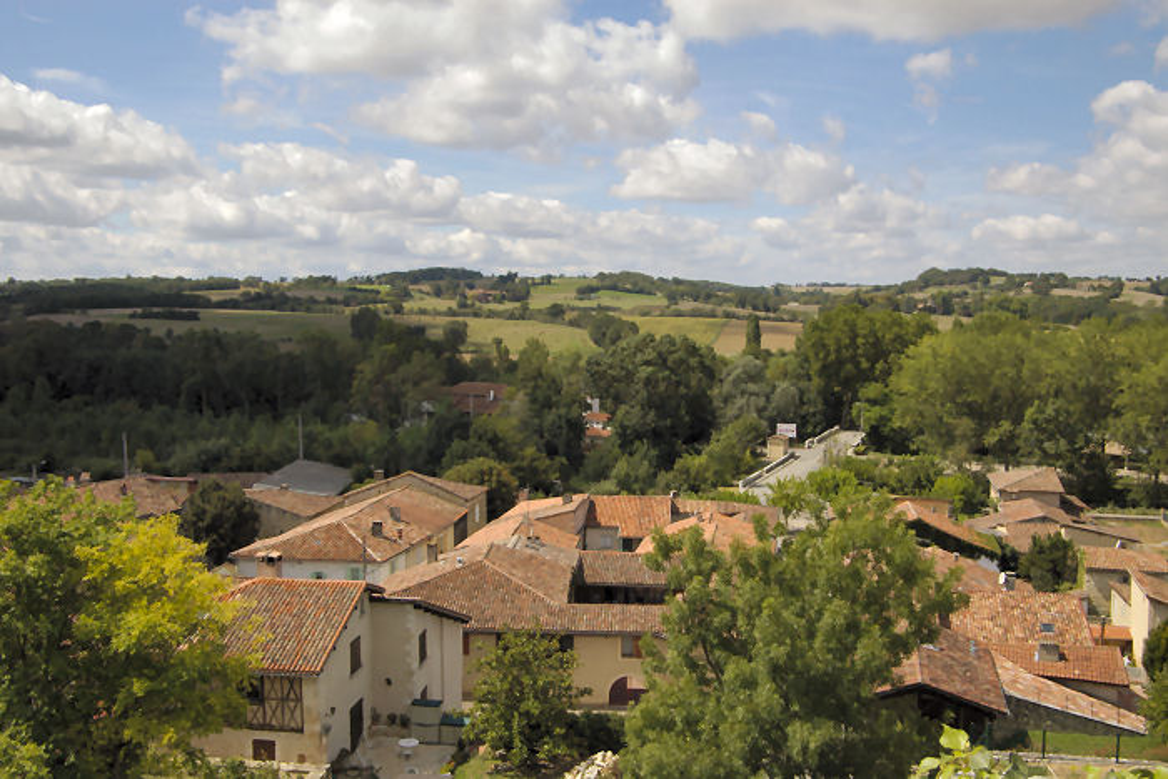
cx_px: 584
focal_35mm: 34
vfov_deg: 38.4
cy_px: 390
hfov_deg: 55.1
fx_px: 1119
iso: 200
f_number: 8
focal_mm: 23
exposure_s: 1/500
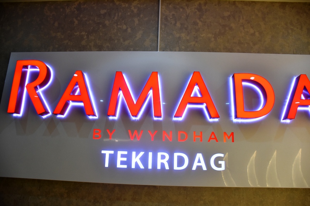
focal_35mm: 27
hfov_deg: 67.4
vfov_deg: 47.9
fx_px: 232
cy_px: 103
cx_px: 155
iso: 800
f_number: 4.5
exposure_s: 1/80
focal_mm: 18
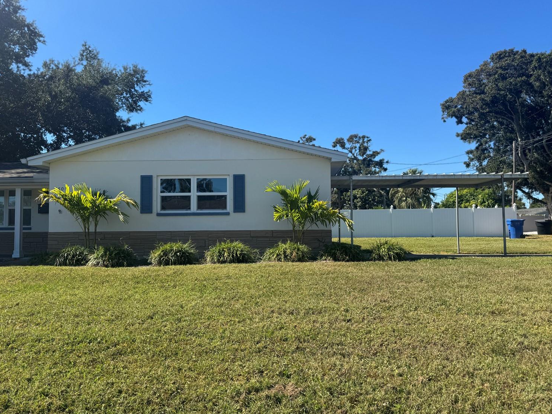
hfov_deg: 67.3
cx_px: 274
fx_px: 415
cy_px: 206
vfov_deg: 53.1
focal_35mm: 26
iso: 80
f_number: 1.78
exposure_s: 1/3802
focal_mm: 6.76
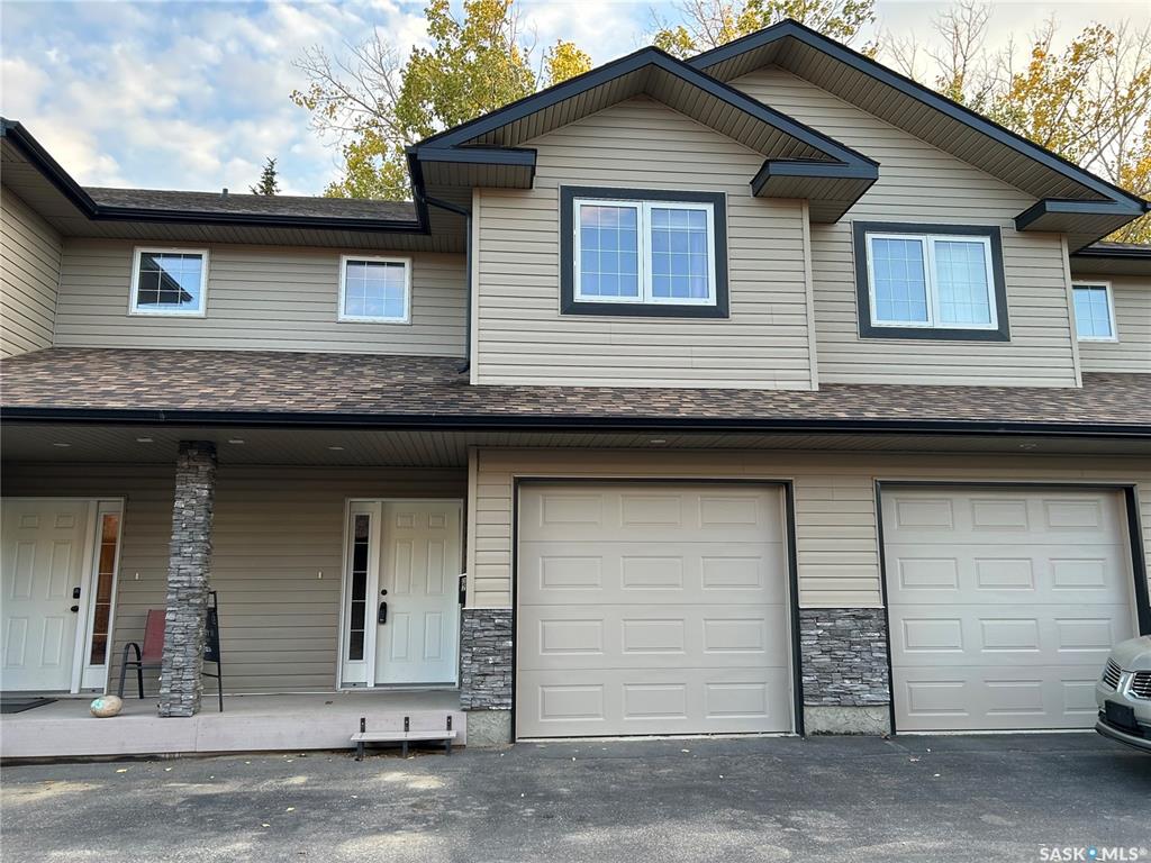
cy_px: 432
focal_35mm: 26
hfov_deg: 67.3
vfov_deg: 53.1
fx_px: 865
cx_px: 576
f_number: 1.5
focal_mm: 5.7
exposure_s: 1/153
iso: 50
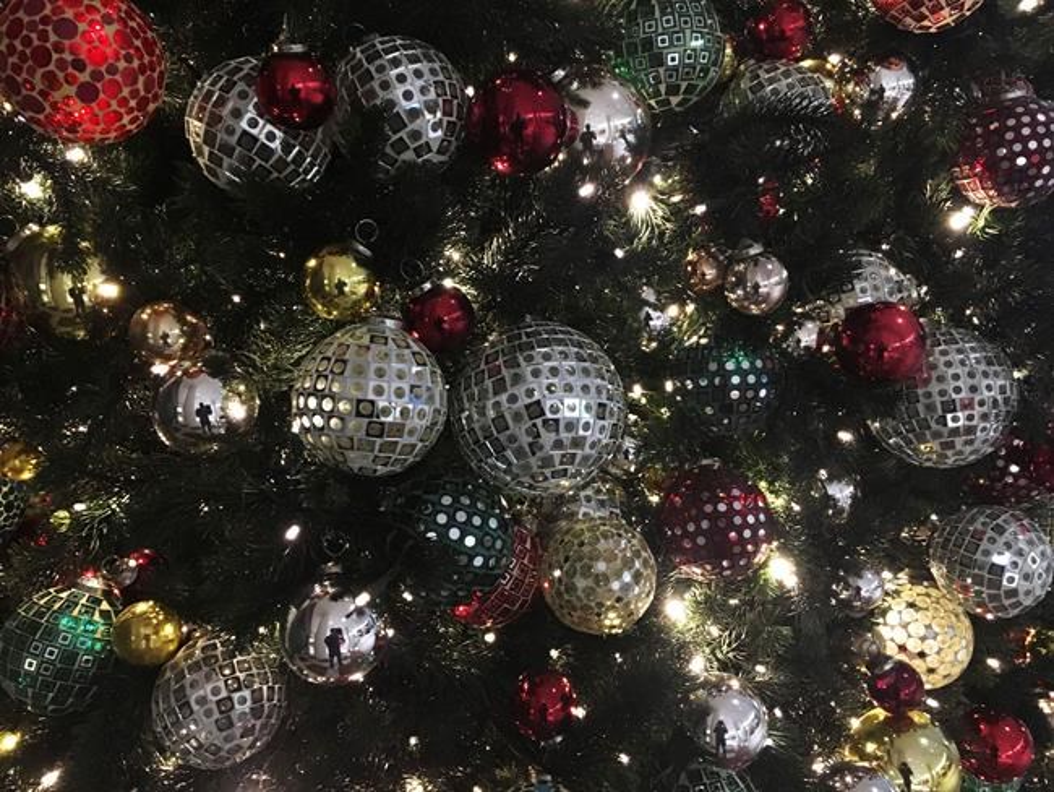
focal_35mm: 29
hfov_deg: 61.6
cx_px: 527
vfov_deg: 48.3
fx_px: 883
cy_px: 396
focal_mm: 4.15
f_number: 2.2
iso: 200
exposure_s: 1/15
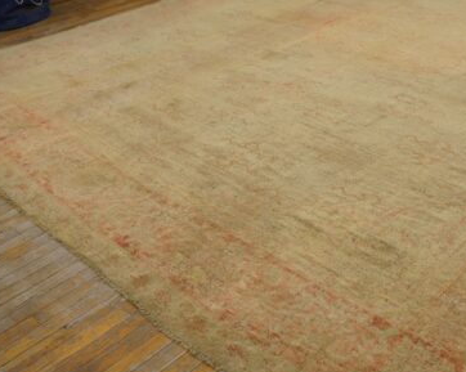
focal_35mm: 42
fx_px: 579
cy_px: 216
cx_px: 372
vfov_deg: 35.6
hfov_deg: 42.0
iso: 500
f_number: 4
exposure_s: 1/60
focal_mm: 18
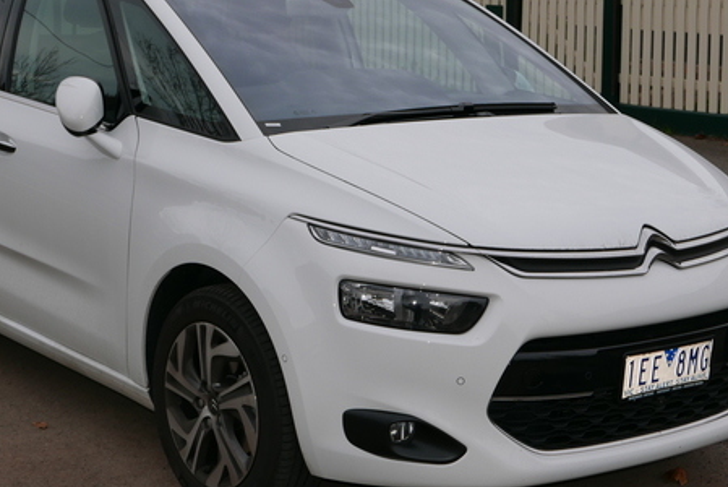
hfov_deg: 26.3
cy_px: 226
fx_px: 1558
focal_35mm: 77
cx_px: 311
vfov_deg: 17.7
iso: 200
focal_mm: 24.5
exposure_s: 1/200
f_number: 5.6
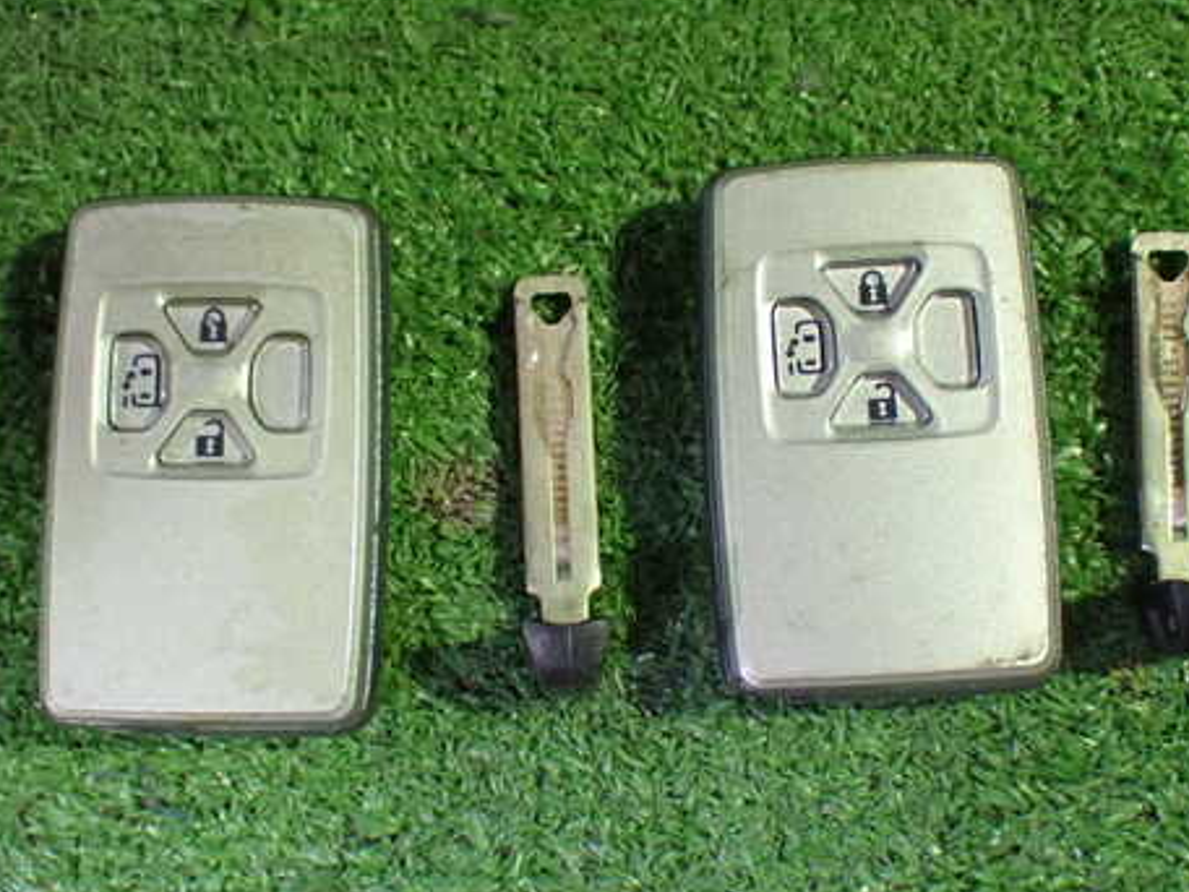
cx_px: 589
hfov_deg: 35.5
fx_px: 1855
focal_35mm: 54
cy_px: 503
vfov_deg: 27.0
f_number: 2.8
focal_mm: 7.31
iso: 1000
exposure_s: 1/40
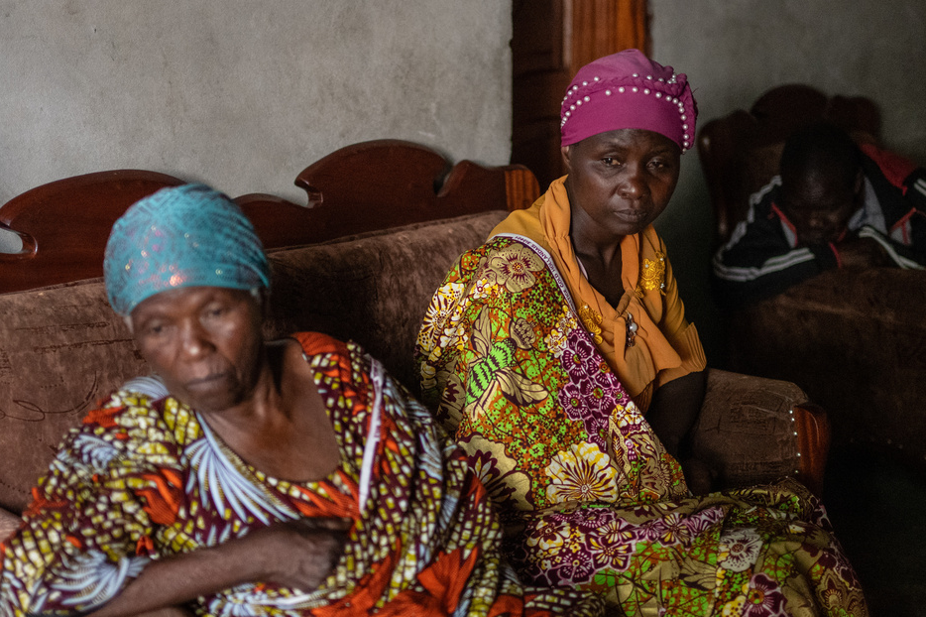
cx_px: 450
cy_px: 322
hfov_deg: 35.1
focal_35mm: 57
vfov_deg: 23.8
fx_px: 1466
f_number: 1.4
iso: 3200
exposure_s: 1/100
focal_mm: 35
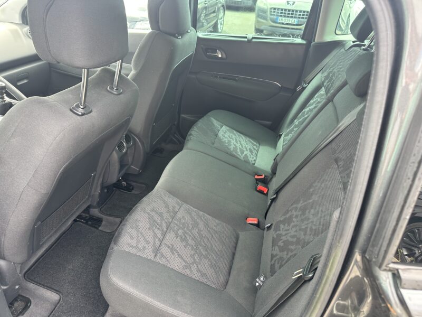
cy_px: 158
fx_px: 293
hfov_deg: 71.6
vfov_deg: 56.8
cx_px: 211
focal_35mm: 24
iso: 100
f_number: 1.78
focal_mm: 6.86
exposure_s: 1/141
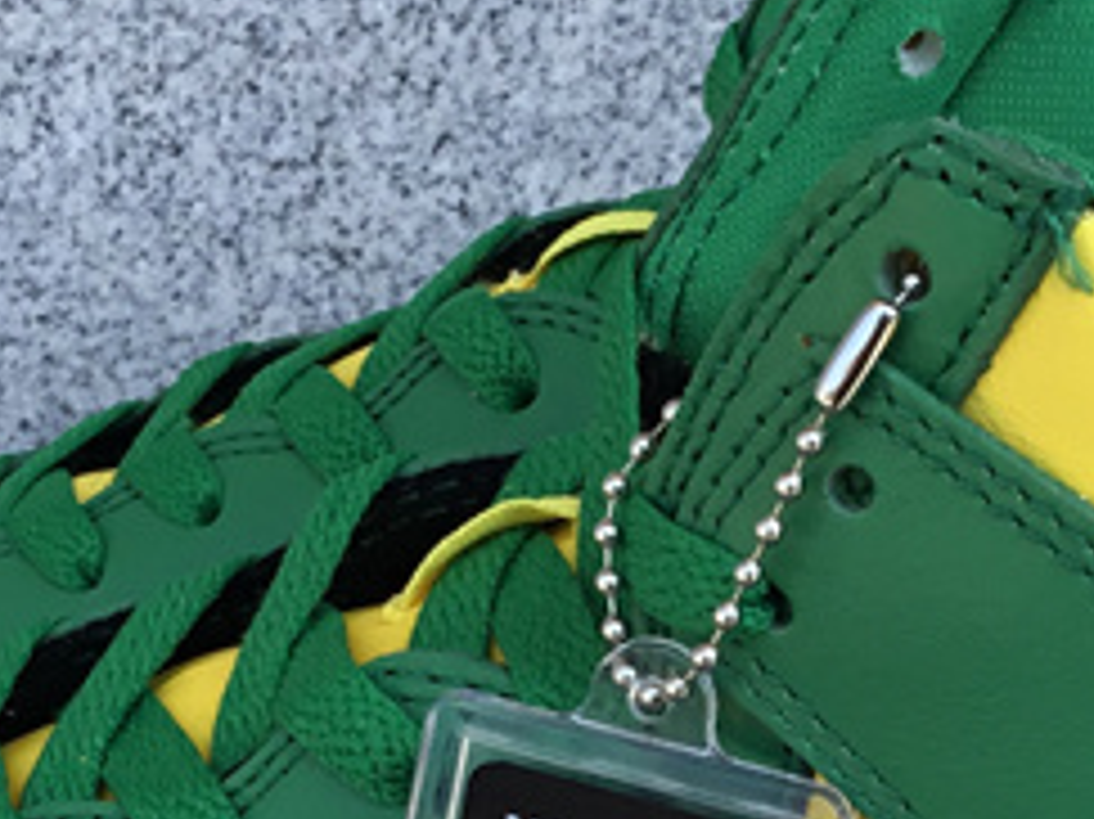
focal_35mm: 115
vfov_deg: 12.6
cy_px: 907
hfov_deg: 17.1
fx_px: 3633
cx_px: 693
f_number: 2.4
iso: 25
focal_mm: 3.3
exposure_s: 1/397
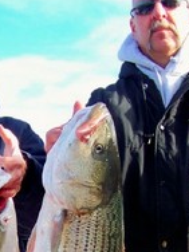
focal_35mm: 102
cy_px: 267
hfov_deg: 14.4
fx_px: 743
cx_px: 47
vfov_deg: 18.6
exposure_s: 1/200
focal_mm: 5.85
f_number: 2.8
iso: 64
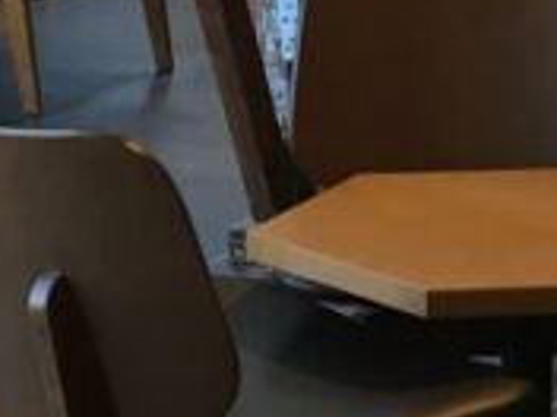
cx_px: 576
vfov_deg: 8.4
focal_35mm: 169
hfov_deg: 11.6
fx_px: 2719
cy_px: -366
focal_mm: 4.15
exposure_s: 1/30
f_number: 2.2
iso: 50
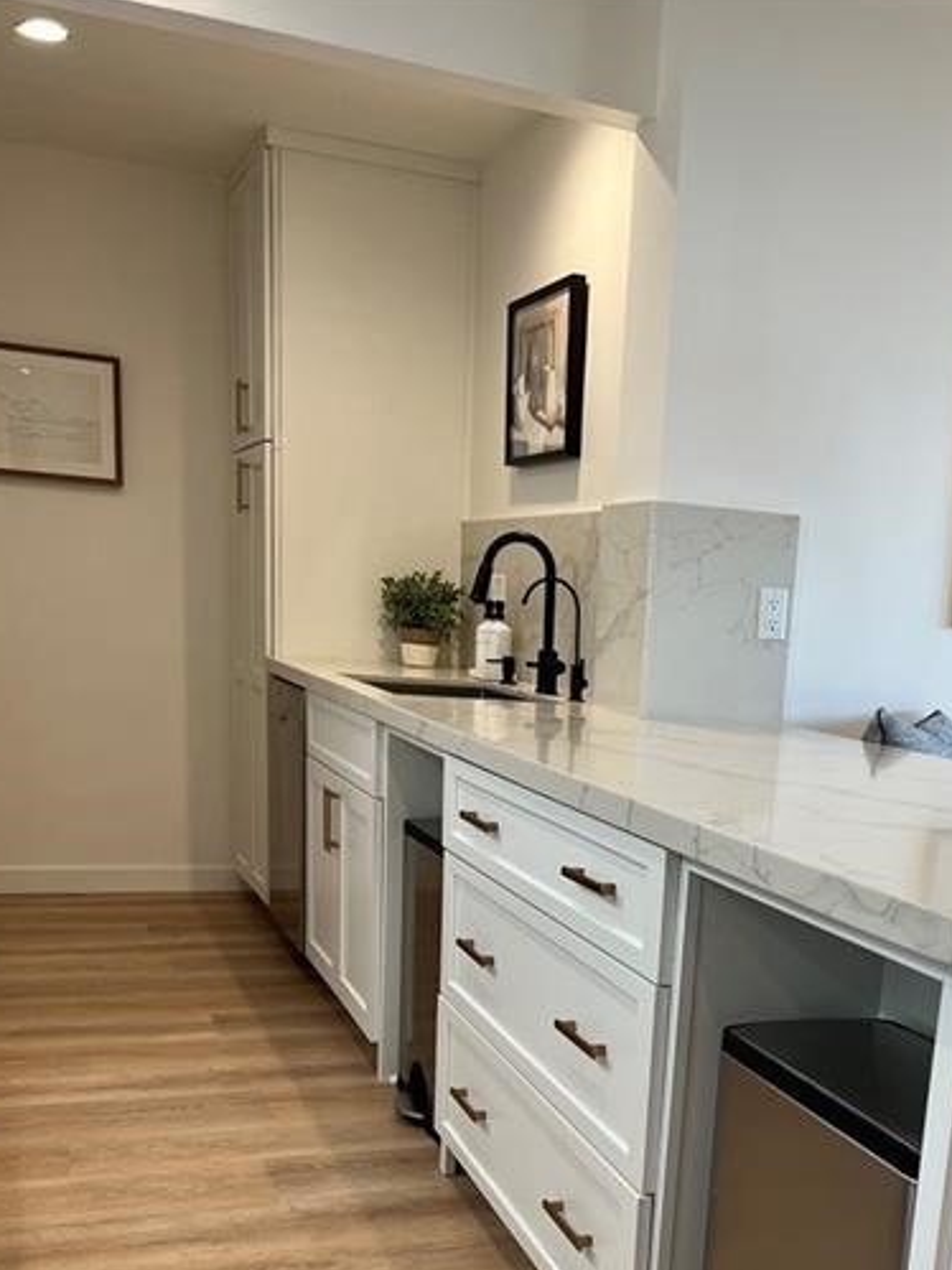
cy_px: 965
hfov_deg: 35.5
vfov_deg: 45.1
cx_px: 657
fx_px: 1467
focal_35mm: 40
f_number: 1.5
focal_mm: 5.7
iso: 100
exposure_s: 1/120
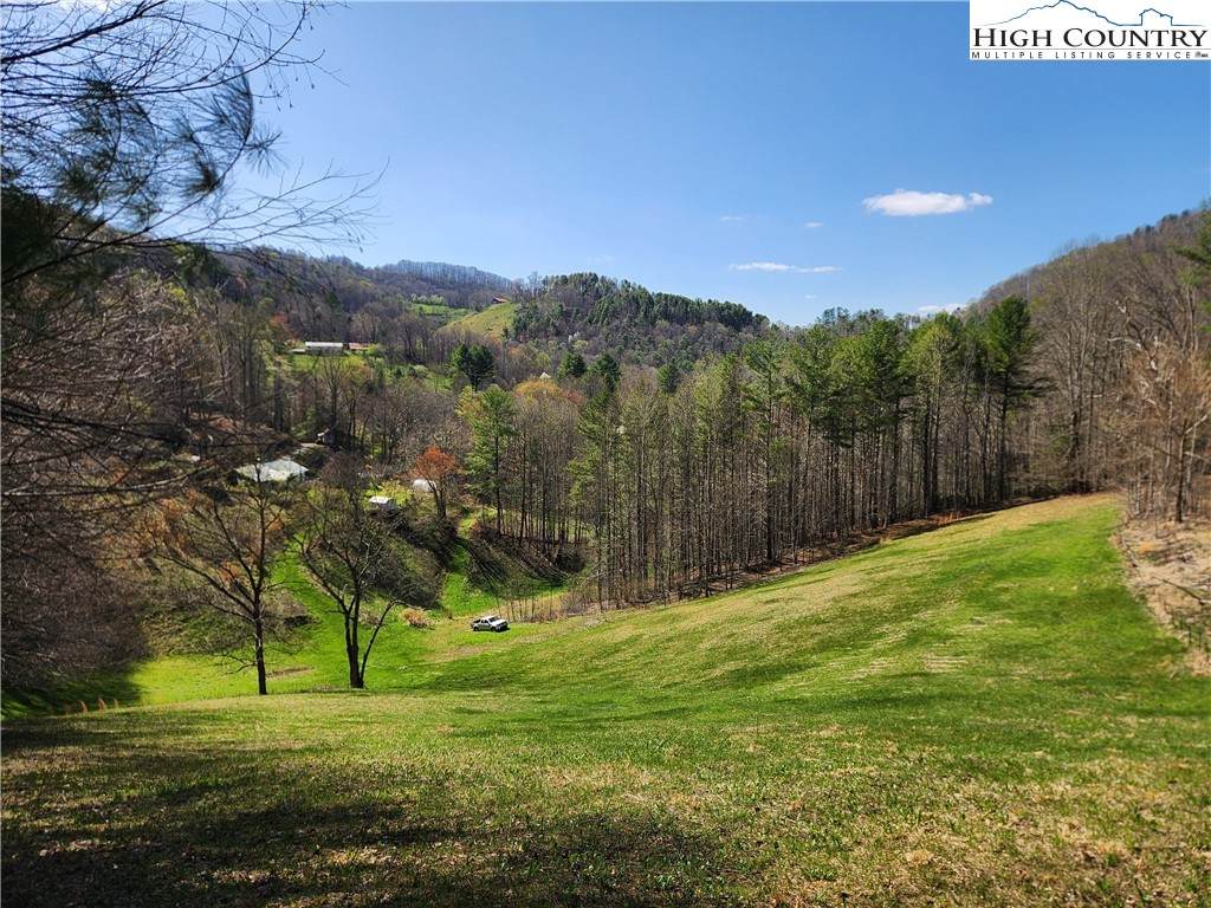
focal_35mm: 23
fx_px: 805
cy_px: 454
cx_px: 606
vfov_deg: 58.9
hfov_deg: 73.9
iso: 20
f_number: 1.8
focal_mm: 5.4
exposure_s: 1/1304
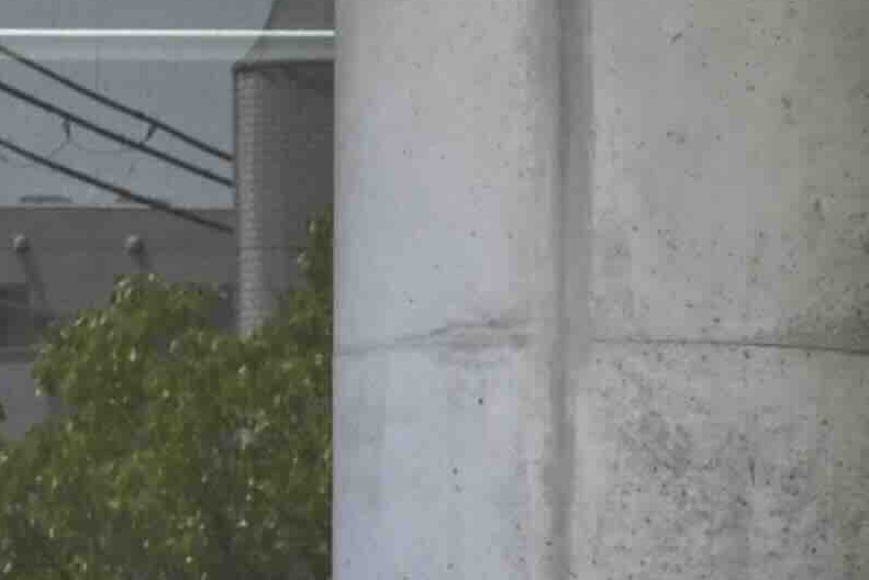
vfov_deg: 4.2
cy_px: 1469
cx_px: 3189
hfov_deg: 5.7
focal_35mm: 321
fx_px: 7751
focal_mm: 42
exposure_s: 1/125
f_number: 10
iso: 125
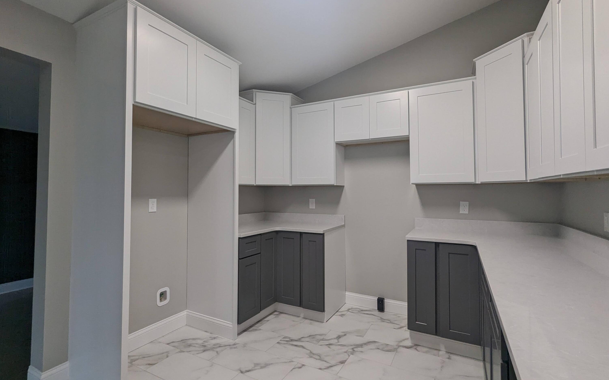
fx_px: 282
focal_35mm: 17
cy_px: 183
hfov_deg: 94.4
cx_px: 304
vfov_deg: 68.0
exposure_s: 1/120
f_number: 2.2
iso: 107
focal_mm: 2.35
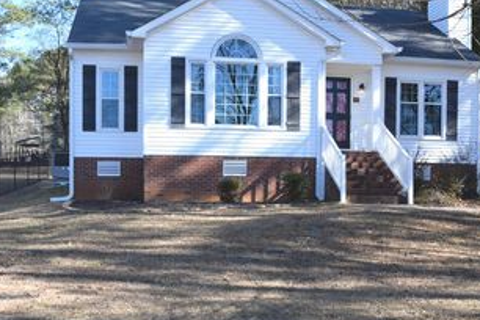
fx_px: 653
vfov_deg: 27.4
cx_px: 292
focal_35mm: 49
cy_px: 198
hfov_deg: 40.1
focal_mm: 20
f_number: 8
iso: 400
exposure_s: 1/250
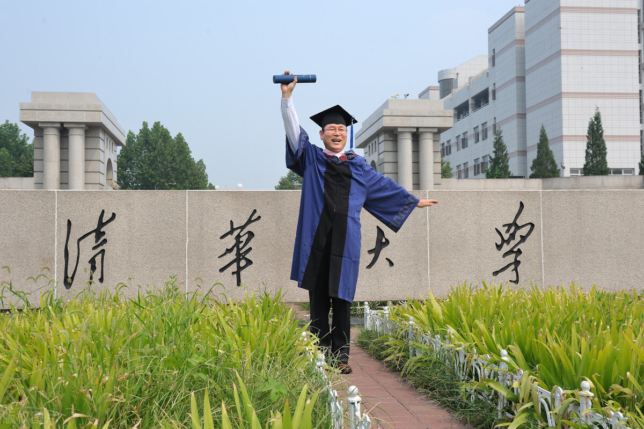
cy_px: 214
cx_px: 322
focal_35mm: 38
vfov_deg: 35.0
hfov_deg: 50.7
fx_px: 679
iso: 250
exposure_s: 1/200
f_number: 8
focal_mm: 38
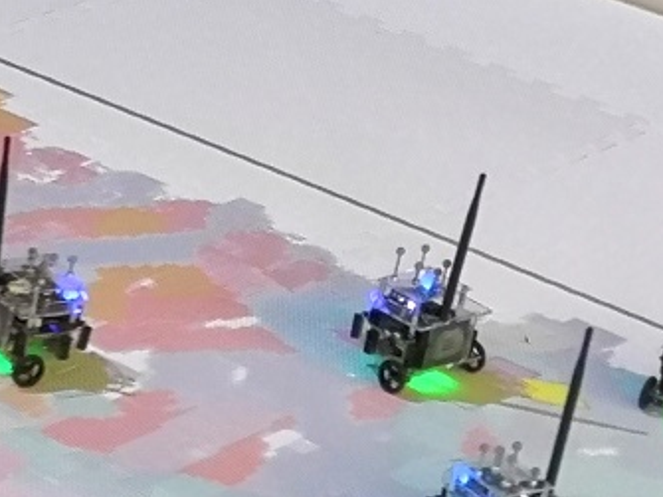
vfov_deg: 8.2
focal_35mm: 179
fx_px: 3427
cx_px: -639
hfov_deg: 10.2
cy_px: 590
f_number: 1.8
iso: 400
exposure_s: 1/40
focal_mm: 3.95
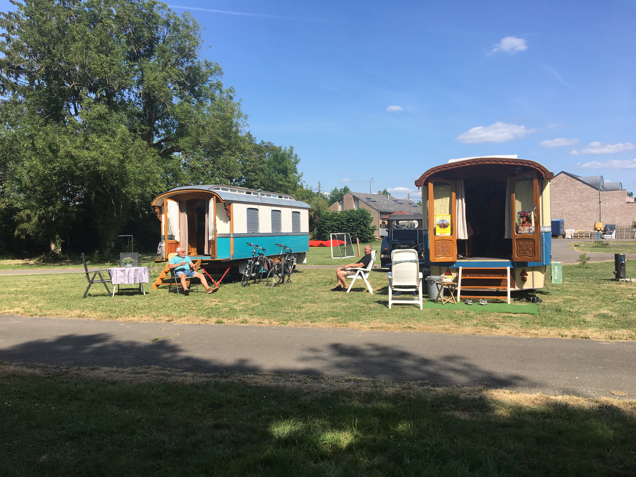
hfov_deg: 61.7
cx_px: 318
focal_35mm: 29
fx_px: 533
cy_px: 238
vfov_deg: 48.2
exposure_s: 1/1374
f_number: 2.2
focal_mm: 4.15
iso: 25
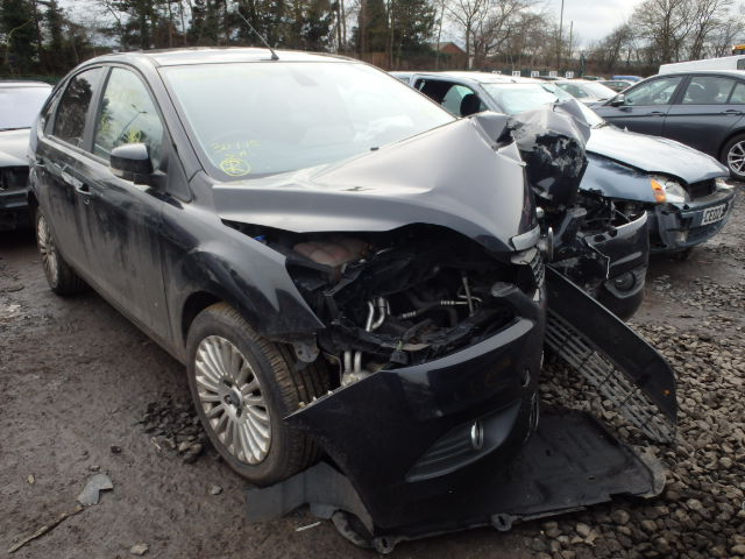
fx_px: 603
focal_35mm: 28
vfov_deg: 49.7
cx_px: 372
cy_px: 280
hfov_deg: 63.4
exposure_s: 1/100
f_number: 3.9
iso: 125
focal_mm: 5
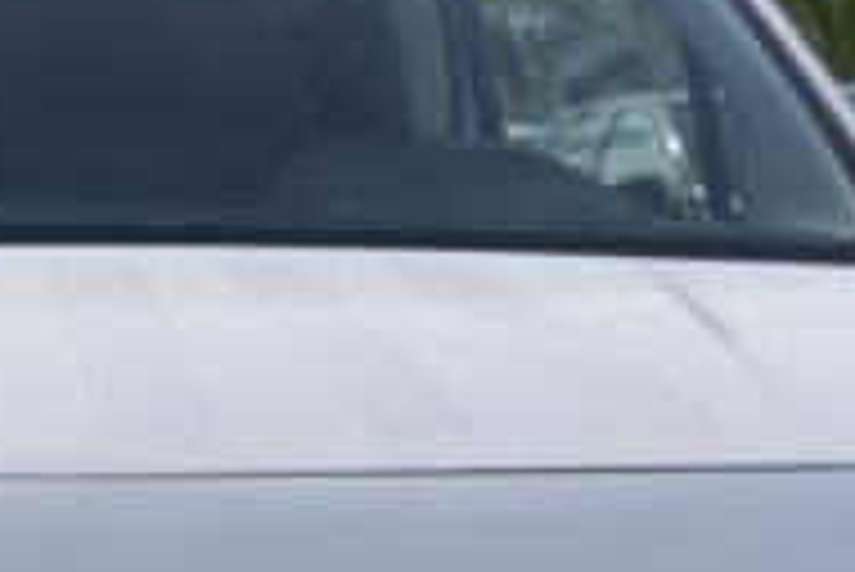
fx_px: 3969
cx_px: 364
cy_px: 822
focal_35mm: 167
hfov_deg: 12.3
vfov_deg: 8.1
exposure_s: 1/200
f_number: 9
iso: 160
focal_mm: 20.9
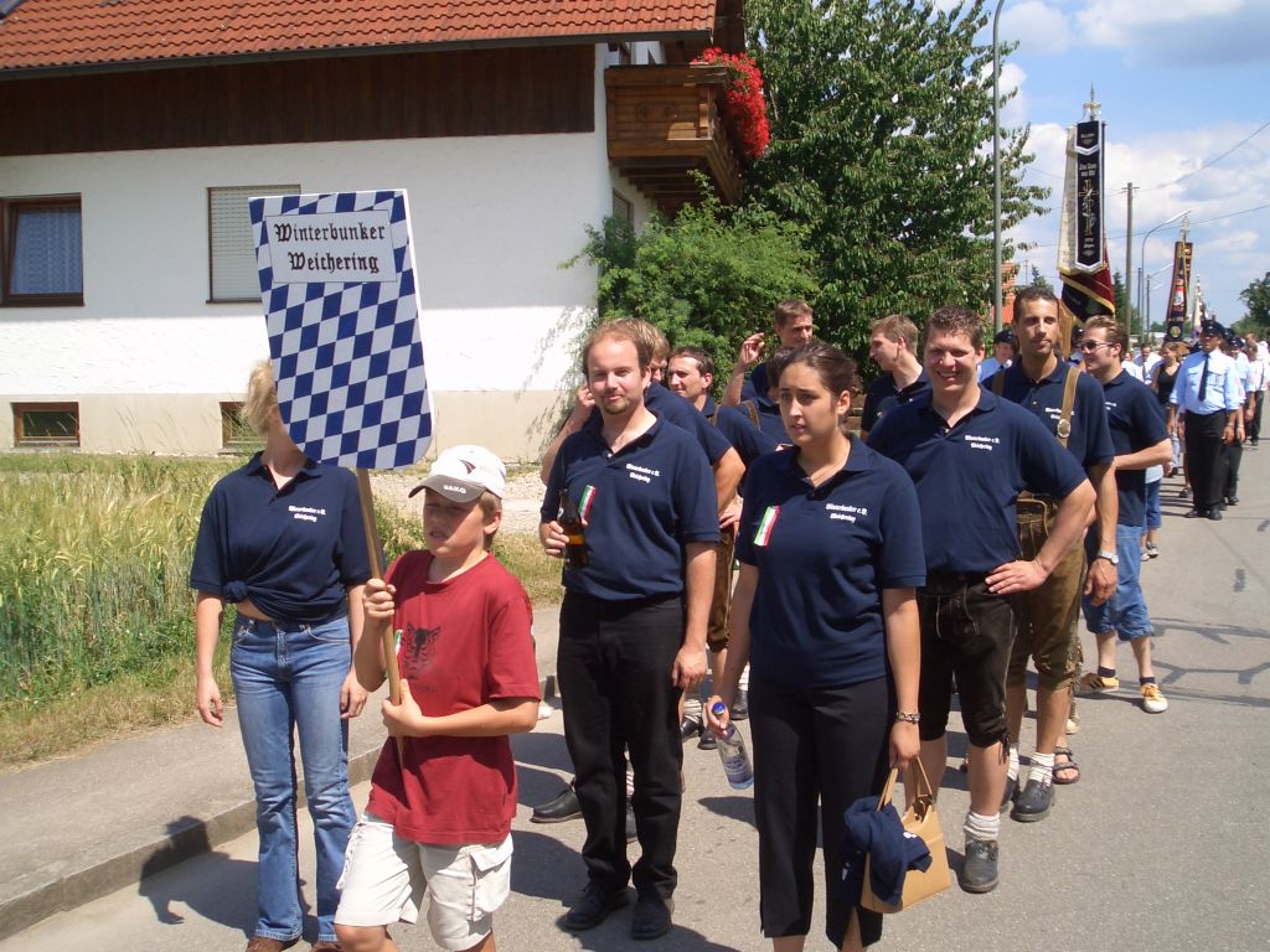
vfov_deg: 39.7
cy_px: 476
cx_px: 635
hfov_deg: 51.4
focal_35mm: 36
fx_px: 1321
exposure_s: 1/500
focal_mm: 4.8
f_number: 4
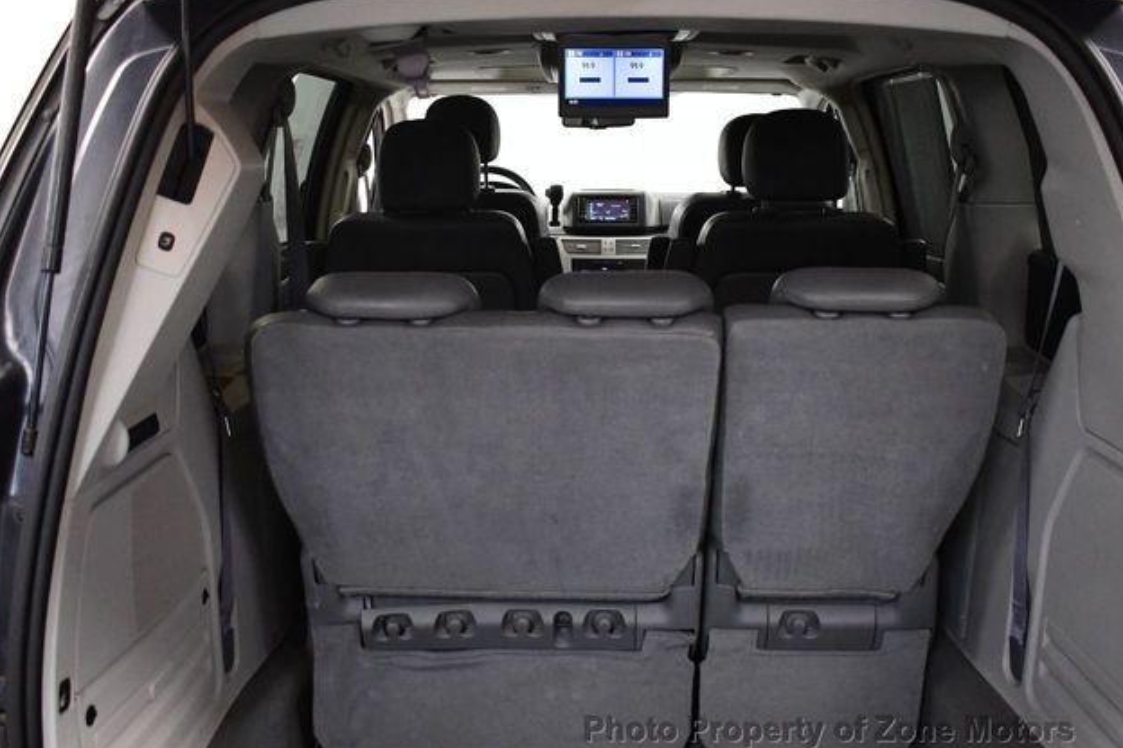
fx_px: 1154
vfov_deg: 35.9
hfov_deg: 51.9
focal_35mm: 37
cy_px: 378
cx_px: 558
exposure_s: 1/125
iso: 3200
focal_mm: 18
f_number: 3.5
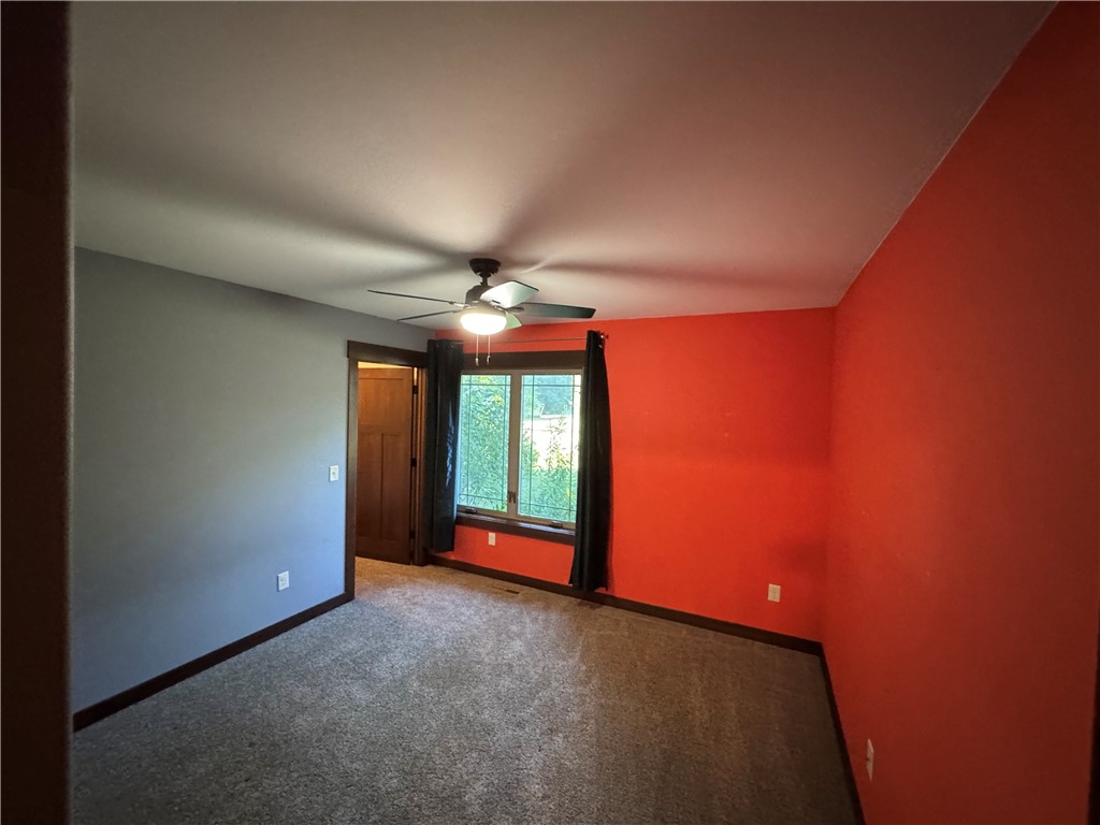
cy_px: 412
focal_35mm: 14
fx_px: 445
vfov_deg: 85.7
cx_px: 550
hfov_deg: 102.1
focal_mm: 2.22
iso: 1000
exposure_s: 1/60
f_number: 2.2
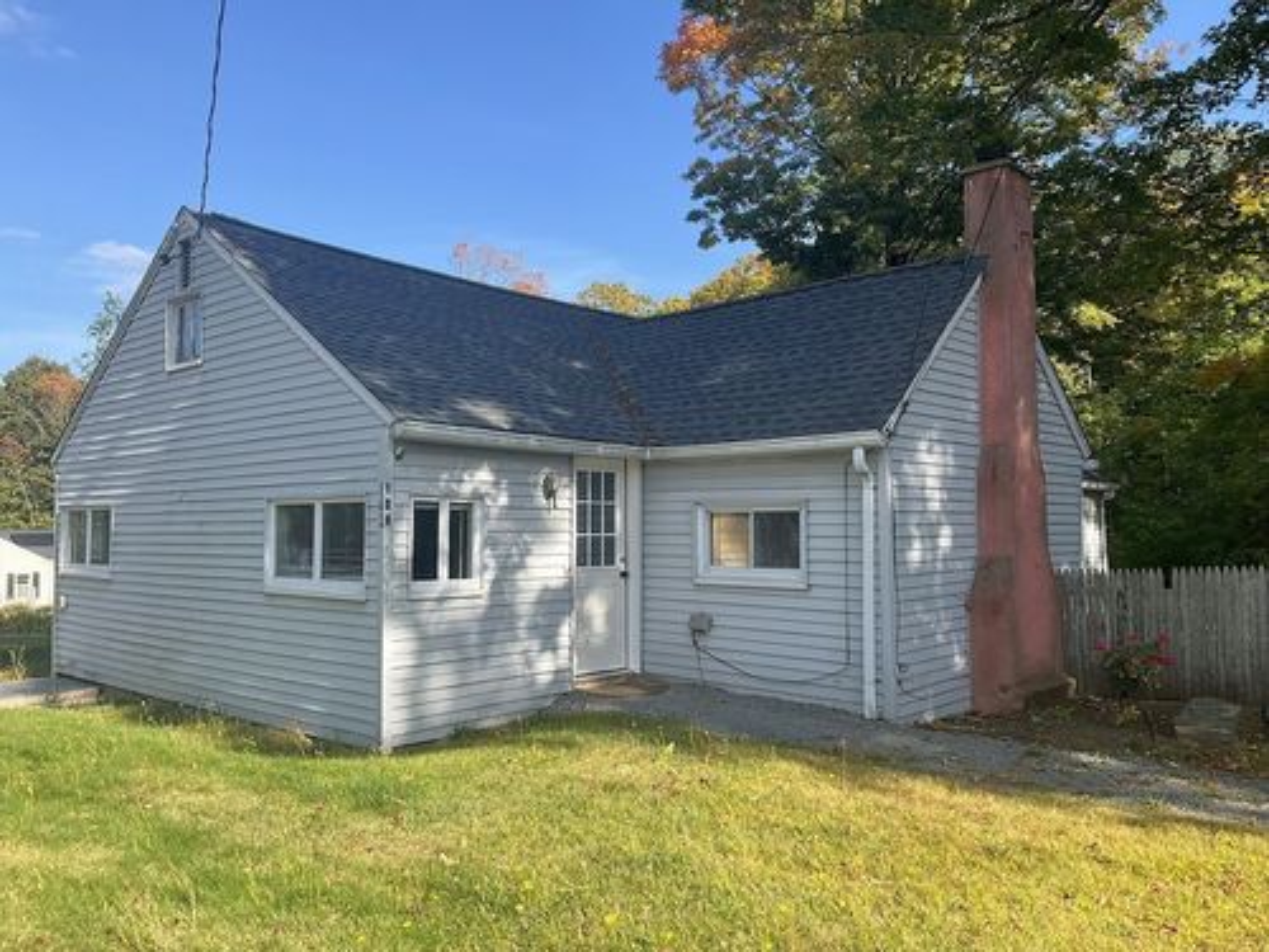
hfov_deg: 61.7
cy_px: 476
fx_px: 1063
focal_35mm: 29
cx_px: 634
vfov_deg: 48.2
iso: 25
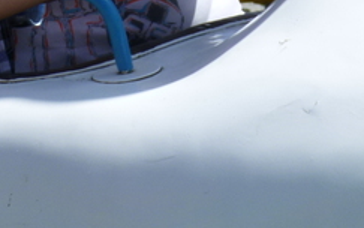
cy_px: -198
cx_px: -3
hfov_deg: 8.7
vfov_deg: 5.4
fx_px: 2391
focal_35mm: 241
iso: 100
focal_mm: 12.3
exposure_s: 1/500
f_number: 4.6
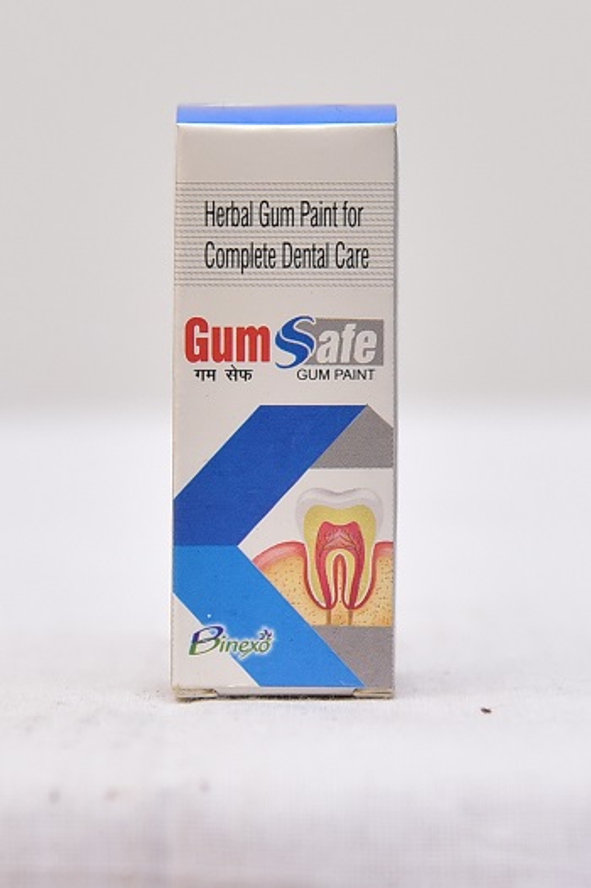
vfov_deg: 21.5
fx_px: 2342
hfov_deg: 14.4
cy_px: 444
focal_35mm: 95
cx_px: 296
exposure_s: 1/125
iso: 1600
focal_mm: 95
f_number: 4.5
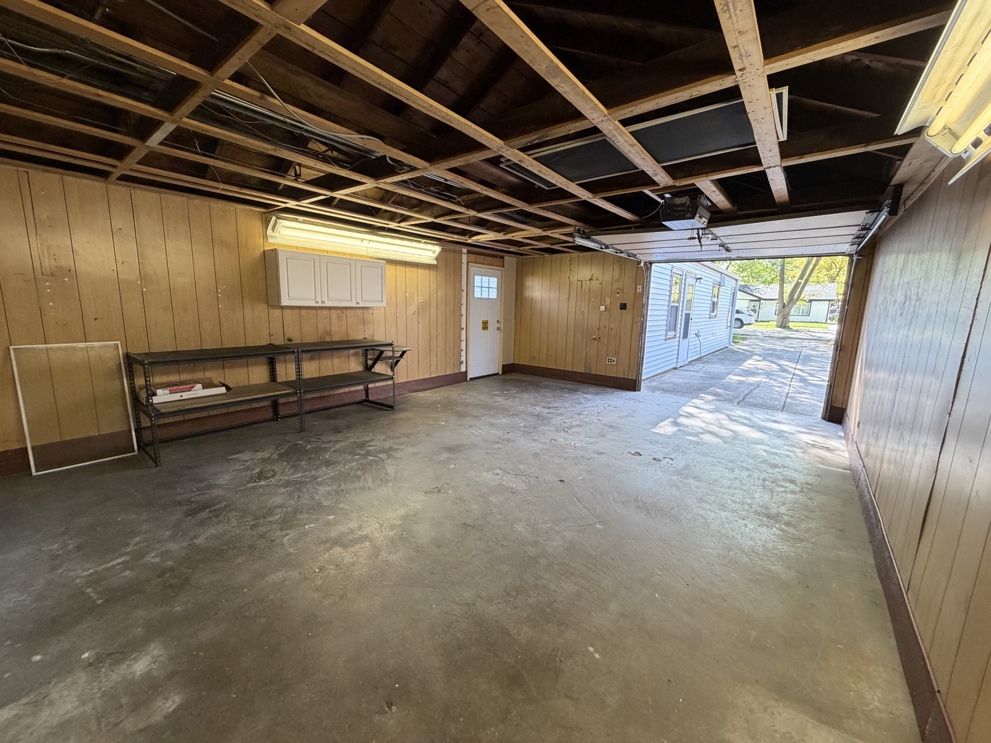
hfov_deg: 102.1
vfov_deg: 85.7
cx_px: 496
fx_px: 401
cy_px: 372
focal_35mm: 14
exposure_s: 1/120
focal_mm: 2.22
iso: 250
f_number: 2.2
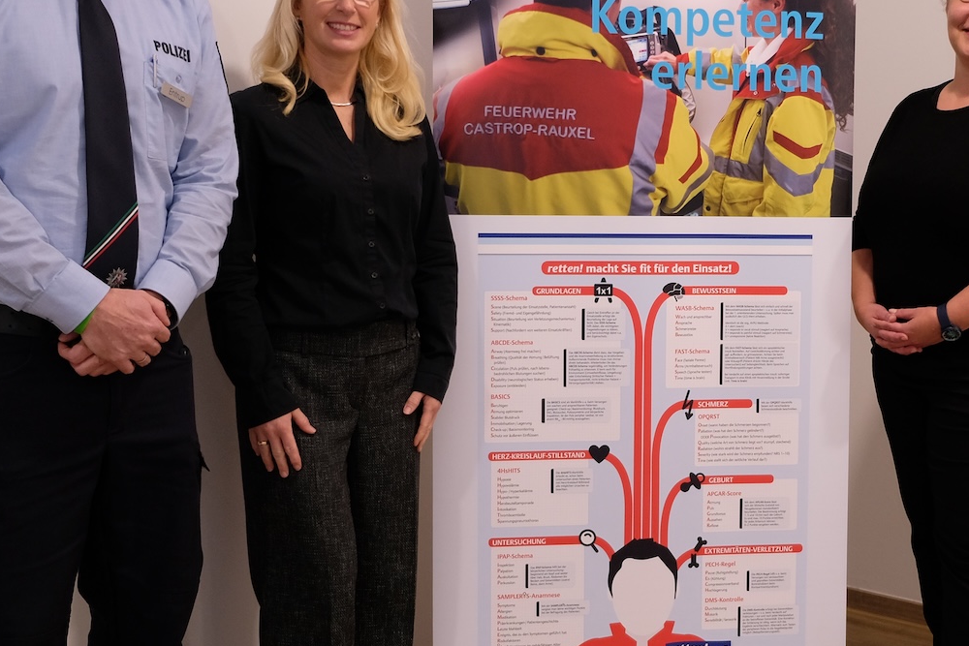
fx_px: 1454
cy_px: 304
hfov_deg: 36.4
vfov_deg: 25.1
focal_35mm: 54
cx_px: 662
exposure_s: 1/150
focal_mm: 18
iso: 640
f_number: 2.8
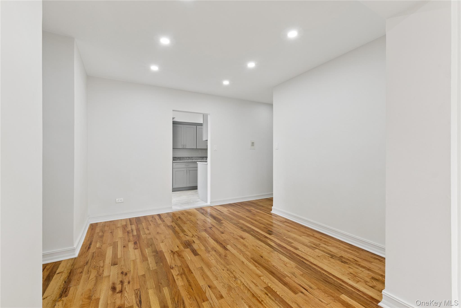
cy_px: 154
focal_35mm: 15
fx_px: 192
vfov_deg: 77.3
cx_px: 230
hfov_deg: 100.4
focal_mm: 15
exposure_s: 1/20
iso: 640
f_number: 14
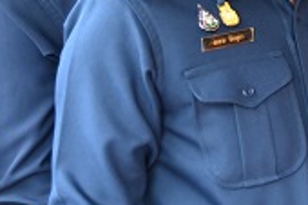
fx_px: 1282
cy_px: -61
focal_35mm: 150
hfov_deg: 12.7
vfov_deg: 9.0
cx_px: 509
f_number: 4
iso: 3600
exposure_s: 1/640
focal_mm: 40
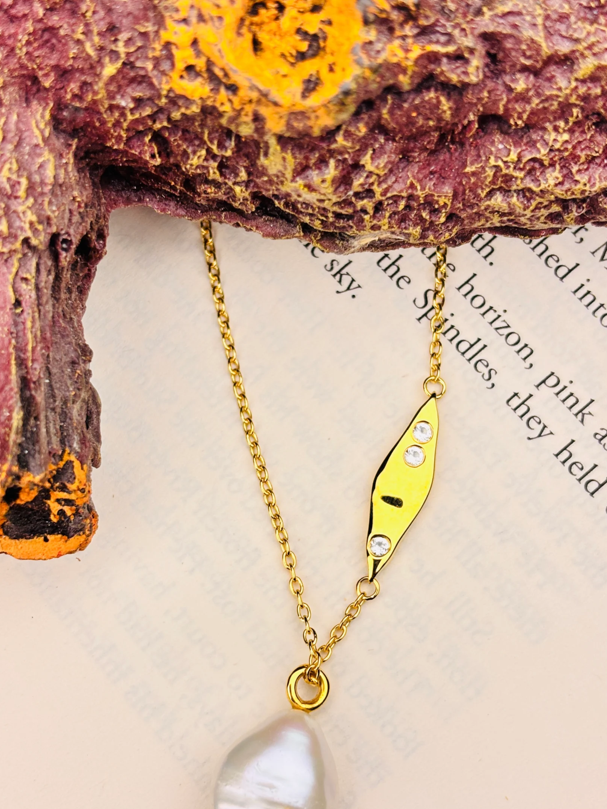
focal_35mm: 62
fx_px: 1450
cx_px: 262
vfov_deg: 31.1
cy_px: 467
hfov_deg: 23.6
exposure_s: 1/943
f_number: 1.6
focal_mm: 5.96
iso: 32
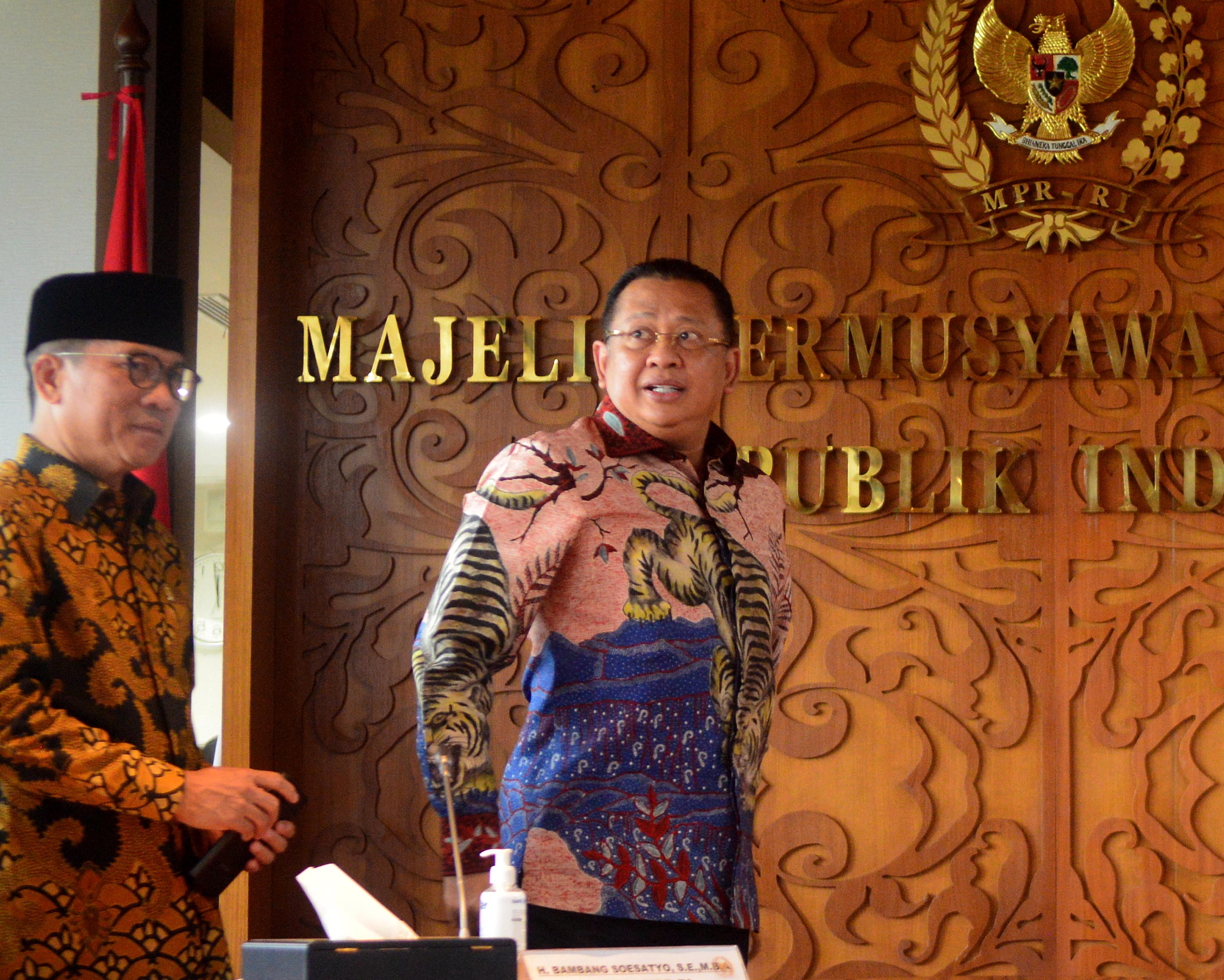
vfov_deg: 22.8
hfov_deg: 27.6
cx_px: 1005
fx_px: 2427
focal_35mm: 67
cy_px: 522
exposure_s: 1/80
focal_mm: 38
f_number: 2.8
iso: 3200
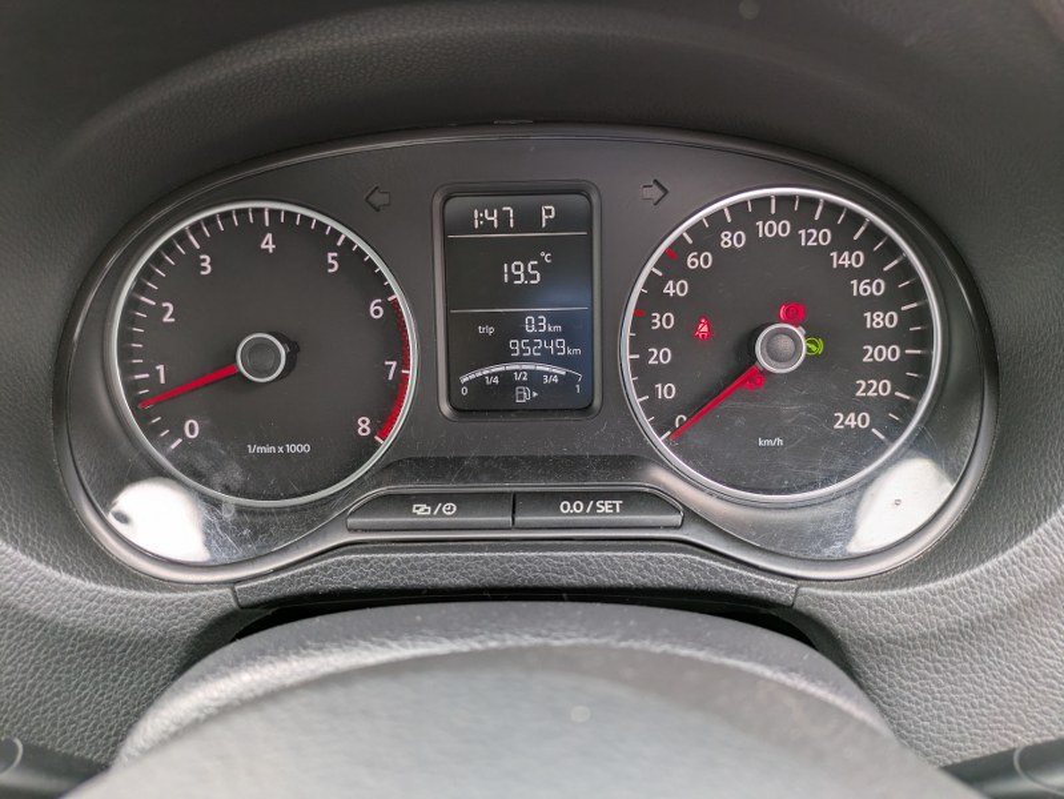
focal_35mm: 25
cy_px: 400
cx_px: 532
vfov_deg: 54.9
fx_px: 769
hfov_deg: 69.4
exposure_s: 1/120
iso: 75
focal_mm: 5.43
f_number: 1.89
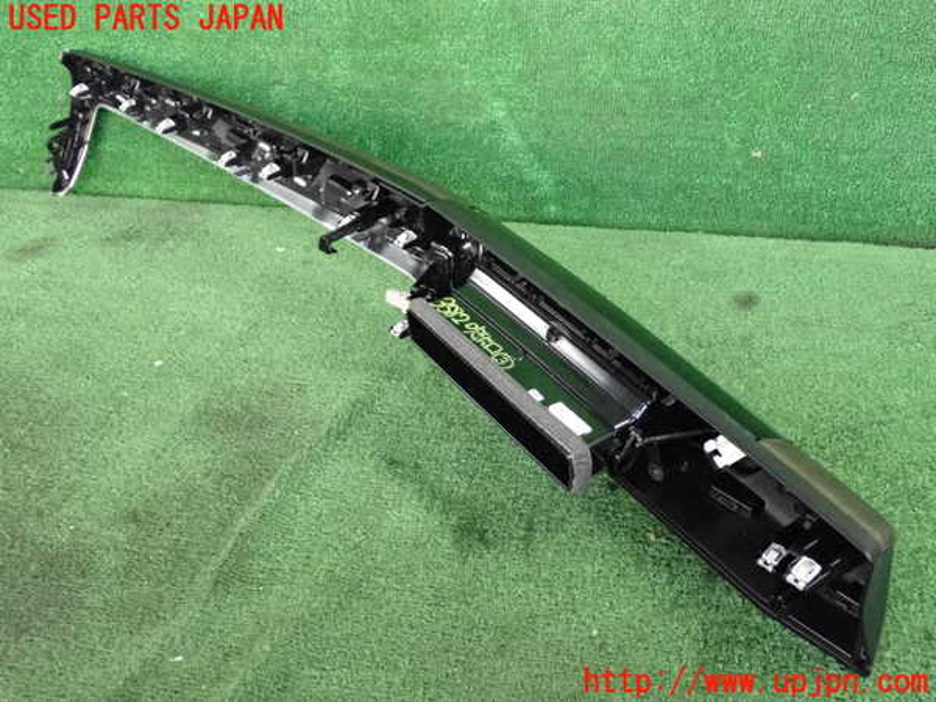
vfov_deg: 37.7
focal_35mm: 38
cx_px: 468
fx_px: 1028
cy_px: 351
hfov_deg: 49.0
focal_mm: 6.83
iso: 2500
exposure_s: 1/125
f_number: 2.7
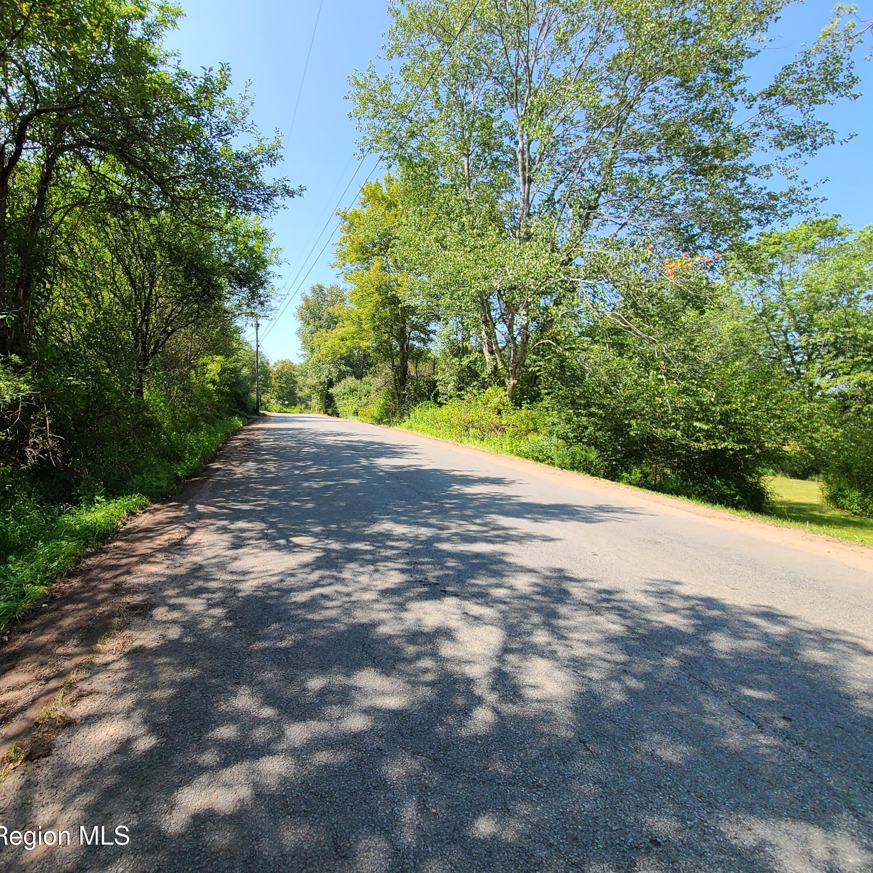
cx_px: 338
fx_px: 457
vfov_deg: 87.4
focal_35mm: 16
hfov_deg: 86.0
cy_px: 422
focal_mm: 2.2
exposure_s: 1/647
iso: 50
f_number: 2.2
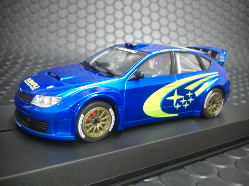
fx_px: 273
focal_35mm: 38
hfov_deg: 49.0
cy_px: 93
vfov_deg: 37.7
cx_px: 124
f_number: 3.4
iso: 200
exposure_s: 1/10
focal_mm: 6.3
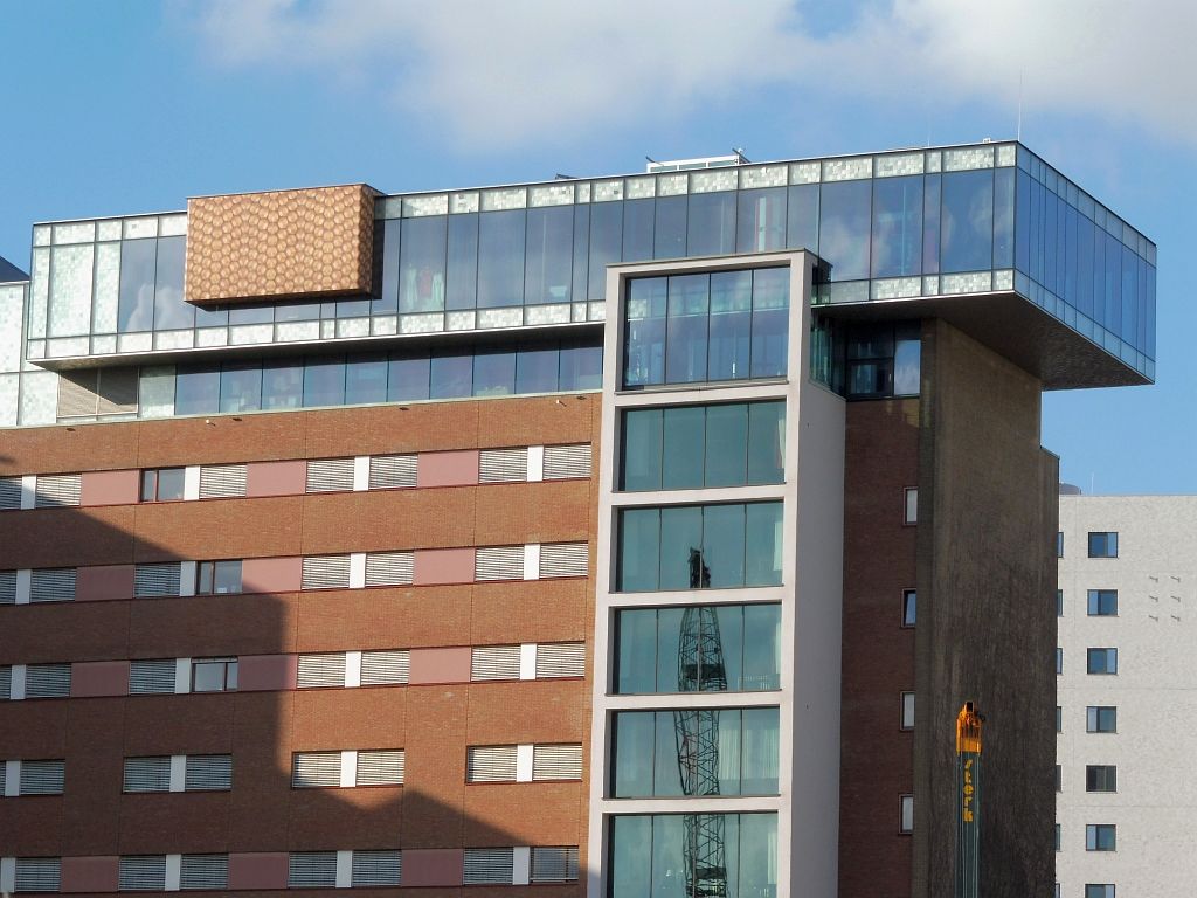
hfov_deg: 14.4
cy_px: 449
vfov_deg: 10.8
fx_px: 4737
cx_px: 598
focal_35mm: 137
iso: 100
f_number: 7.1
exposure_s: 1/250
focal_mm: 24.4
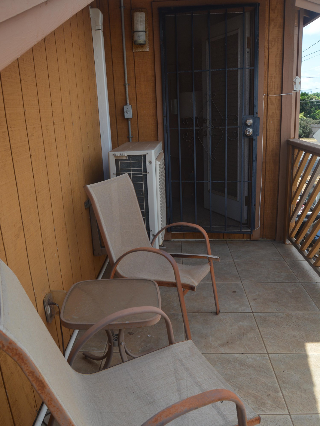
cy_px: 229
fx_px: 370
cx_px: 157
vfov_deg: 59.9
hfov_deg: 46.8
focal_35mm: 30
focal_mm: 18
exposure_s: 1/250
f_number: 8
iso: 200
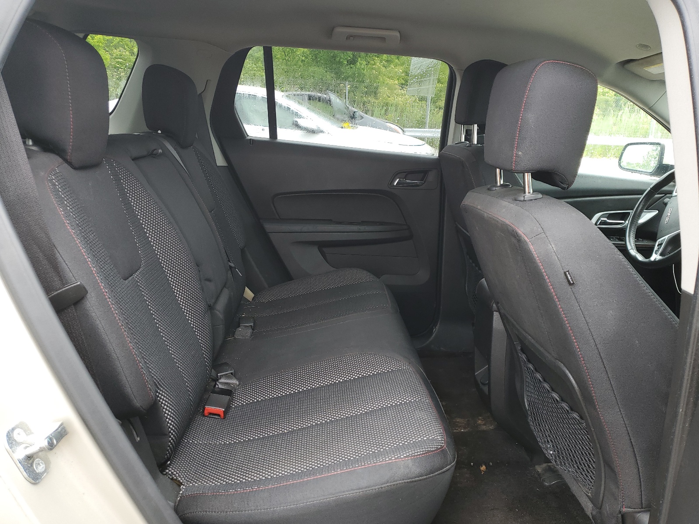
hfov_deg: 67.3
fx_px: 525
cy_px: 262
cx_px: 350
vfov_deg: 53.1
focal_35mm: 26
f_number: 1.5
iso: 50
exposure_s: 1/200
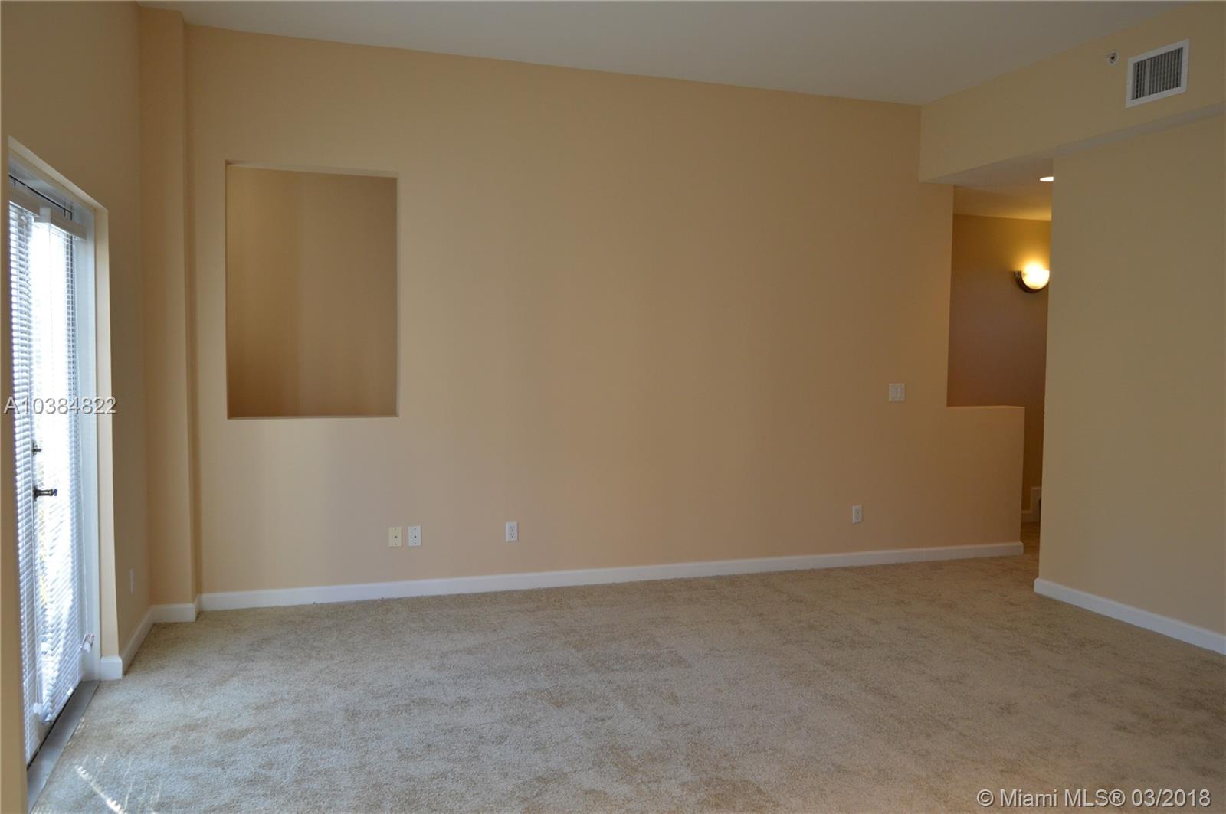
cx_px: 613
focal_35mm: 27
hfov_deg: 67.4
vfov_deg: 47.8
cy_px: 407
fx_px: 918
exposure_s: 1/80
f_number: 4.5
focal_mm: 18
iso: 400
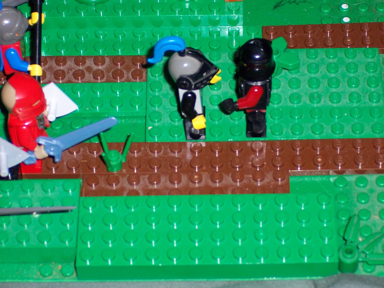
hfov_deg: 13.7
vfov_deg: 10.3
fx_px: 1597
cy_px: 144
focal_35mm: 144
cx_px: 192
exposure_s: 1/125
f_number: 4.9
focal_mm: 22.4
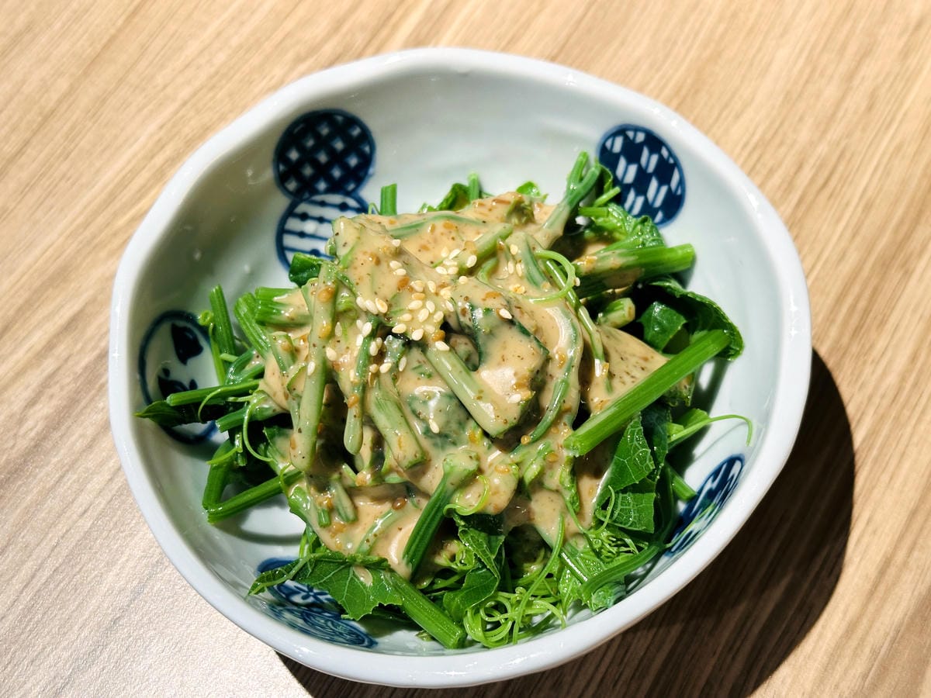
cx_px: 466
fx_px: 1291
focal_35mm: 48
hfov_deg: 39.7
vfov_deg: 30.3
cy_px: 349
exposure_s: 1/40
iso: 200
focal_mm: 6.86
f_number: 1.78
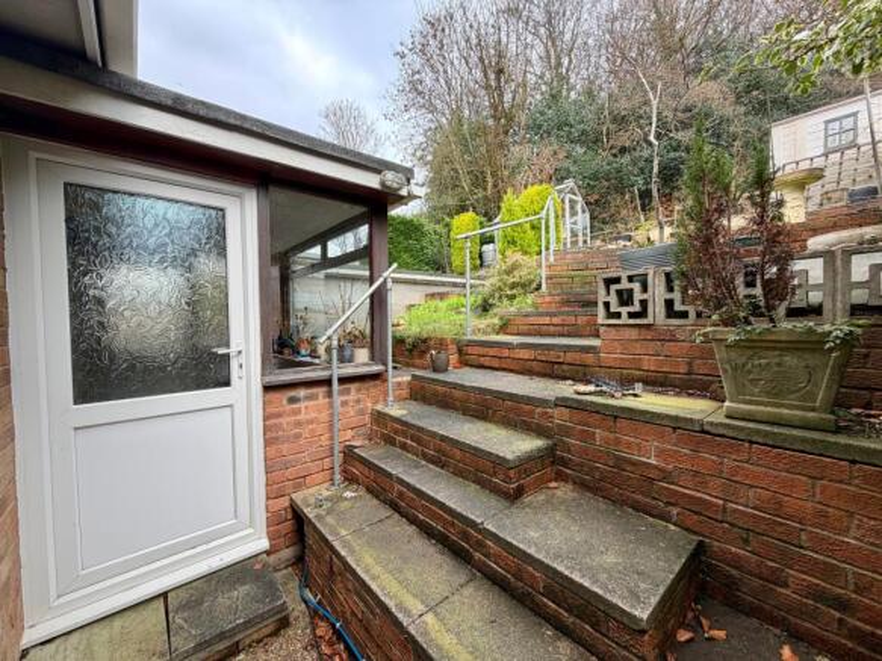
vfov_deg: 85.7
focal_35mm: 14
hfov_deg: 102.1
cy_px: 330
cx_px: 441
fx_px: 357
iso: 40
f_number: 2.2
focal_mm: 2.22
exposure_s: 1/130
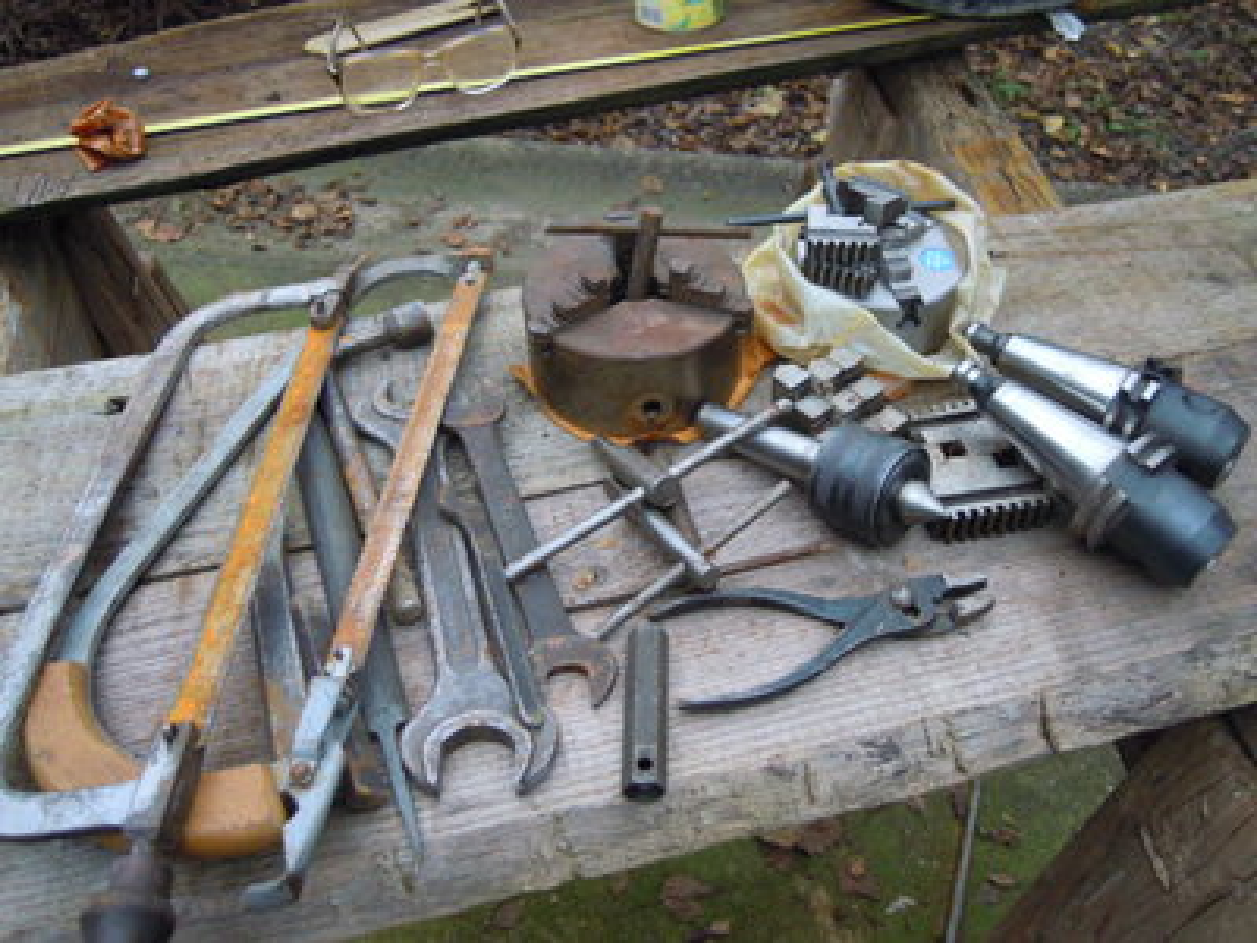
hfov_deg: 56.8
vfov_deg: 44.2
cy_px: 472
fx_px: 1162
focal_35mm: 32
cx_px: 628
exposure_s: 1/60
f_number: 2.8
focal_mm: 5.7
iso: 280
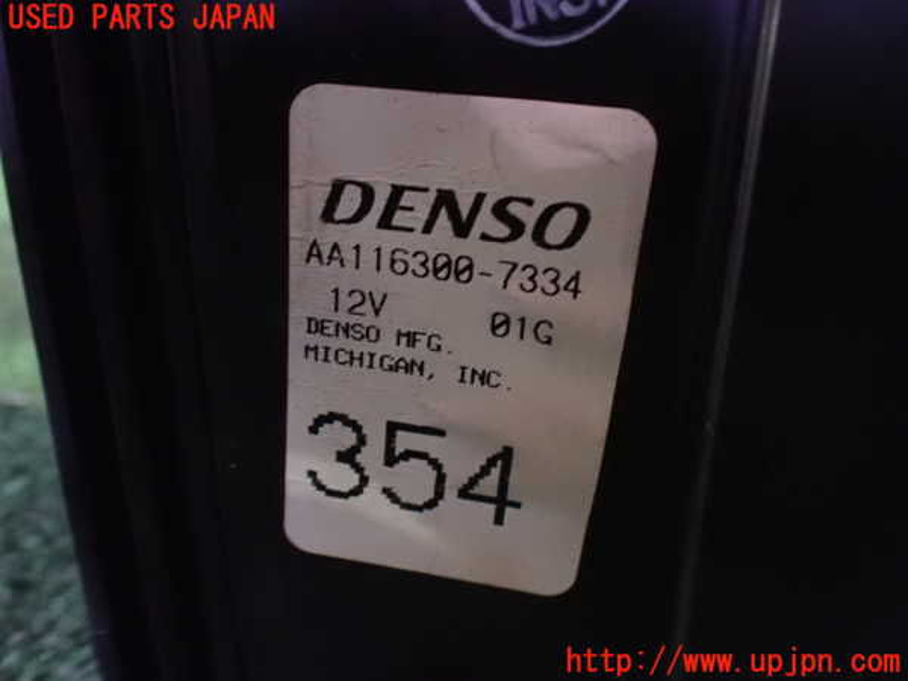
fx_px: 787
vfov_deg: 46.8
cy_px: 340
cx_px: 454
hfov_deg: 60.0
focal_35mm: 30
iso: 1600
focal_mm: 5.4
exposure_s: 1/30
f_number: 2.3
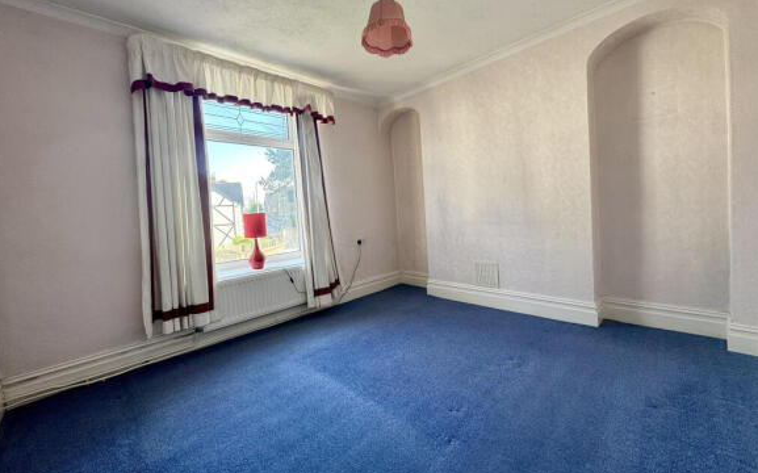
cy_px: 221
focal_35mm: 15
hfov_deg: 101.5
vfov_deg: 74.6
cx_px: 378
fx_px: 310
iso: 64
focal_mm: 2.22
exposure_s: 1/99
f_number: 2.2
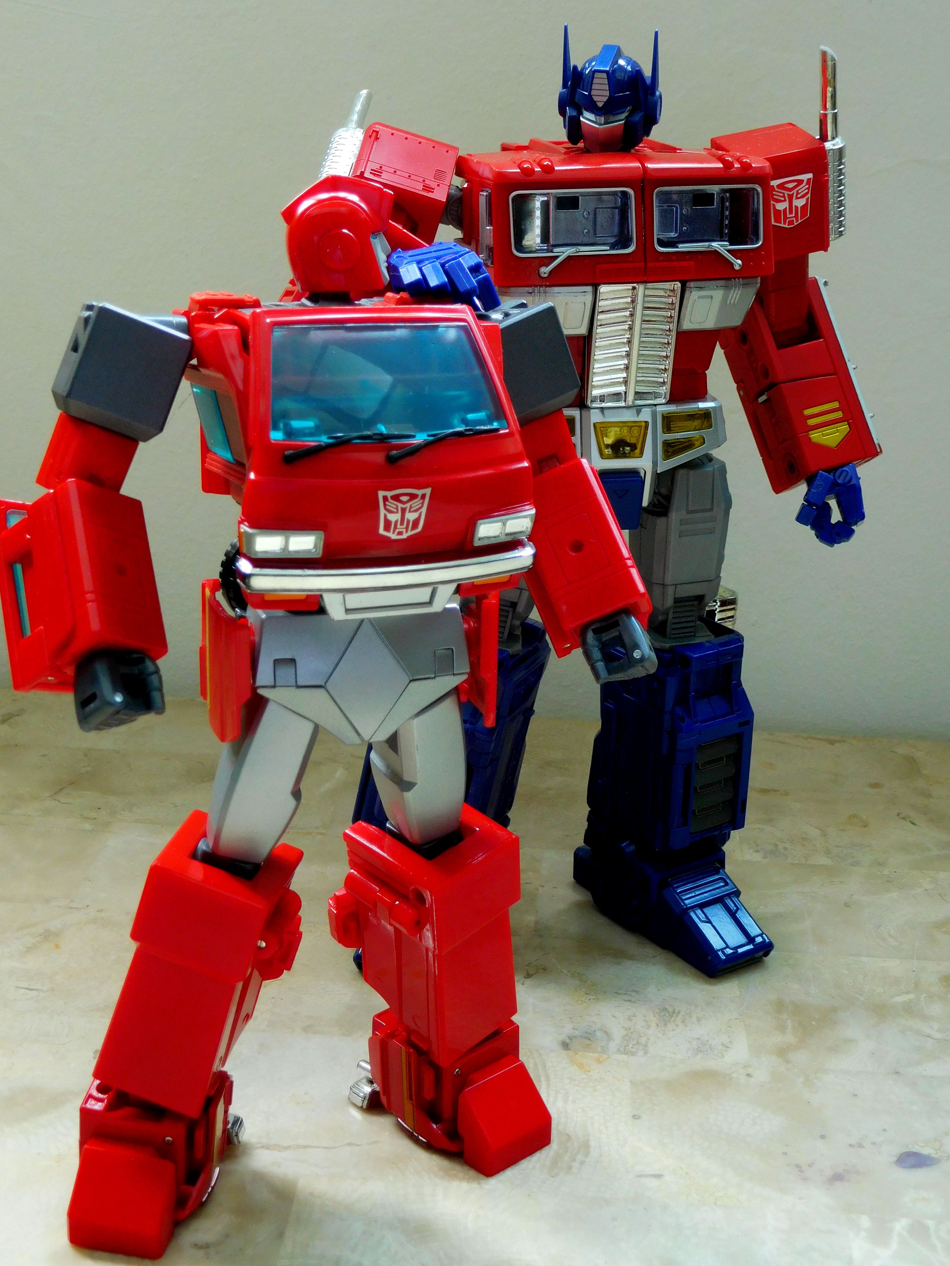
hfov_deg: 30.9
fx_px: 1720
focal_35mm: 47
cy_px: 605
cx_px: 459
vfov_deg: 40.4
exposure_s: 1/25
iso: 200
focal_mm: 8
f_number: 4
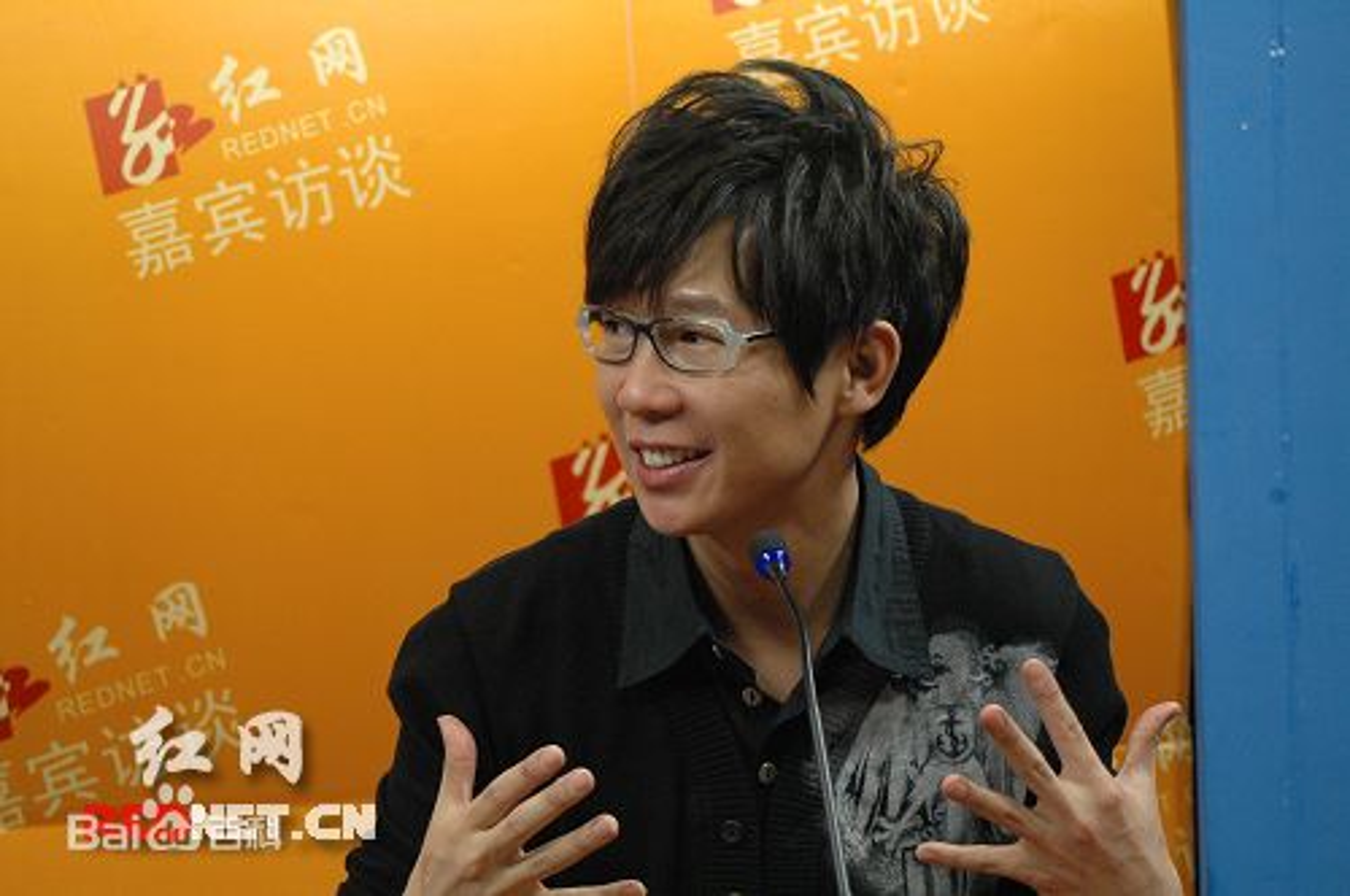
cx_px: 675
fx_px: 4494
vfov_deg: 11.4
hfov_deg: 17.1
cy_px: 448
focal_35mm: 120
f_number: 5.6
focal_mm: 80
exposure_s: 1/60
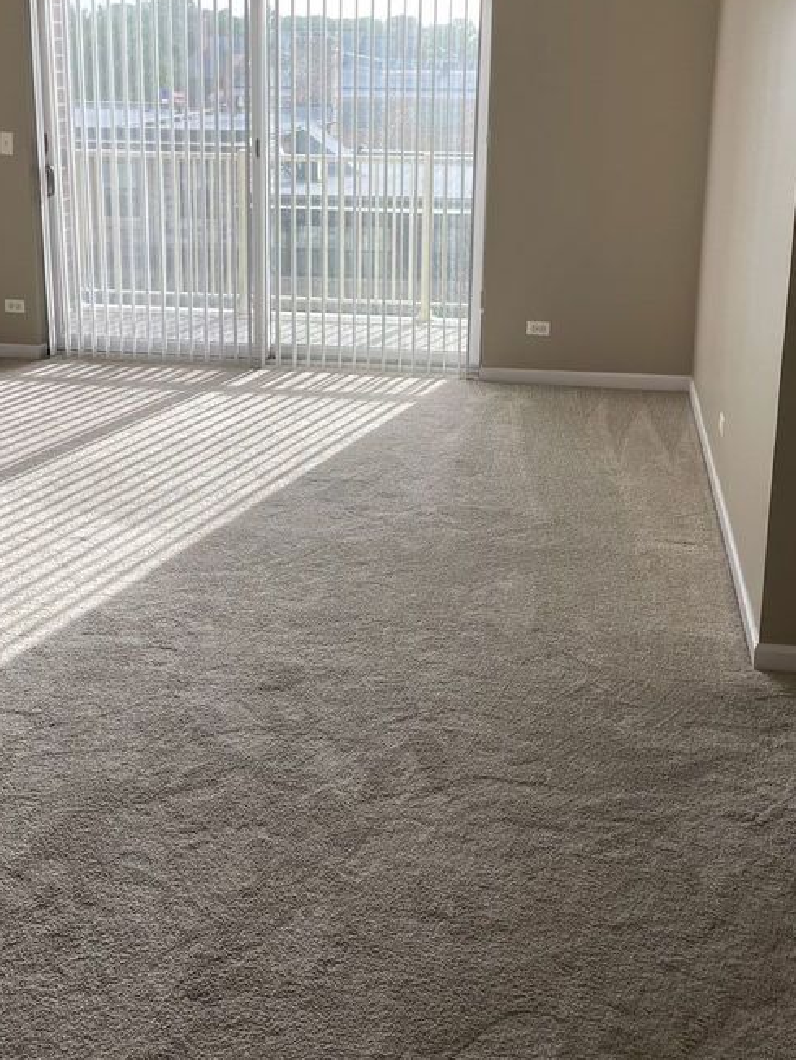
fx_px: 1318
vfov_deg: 43.3
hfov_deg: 33.6
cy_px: 365
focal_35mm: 43
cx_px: 364
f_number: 1.6
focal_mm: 4.2
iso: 32
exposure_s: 1/396
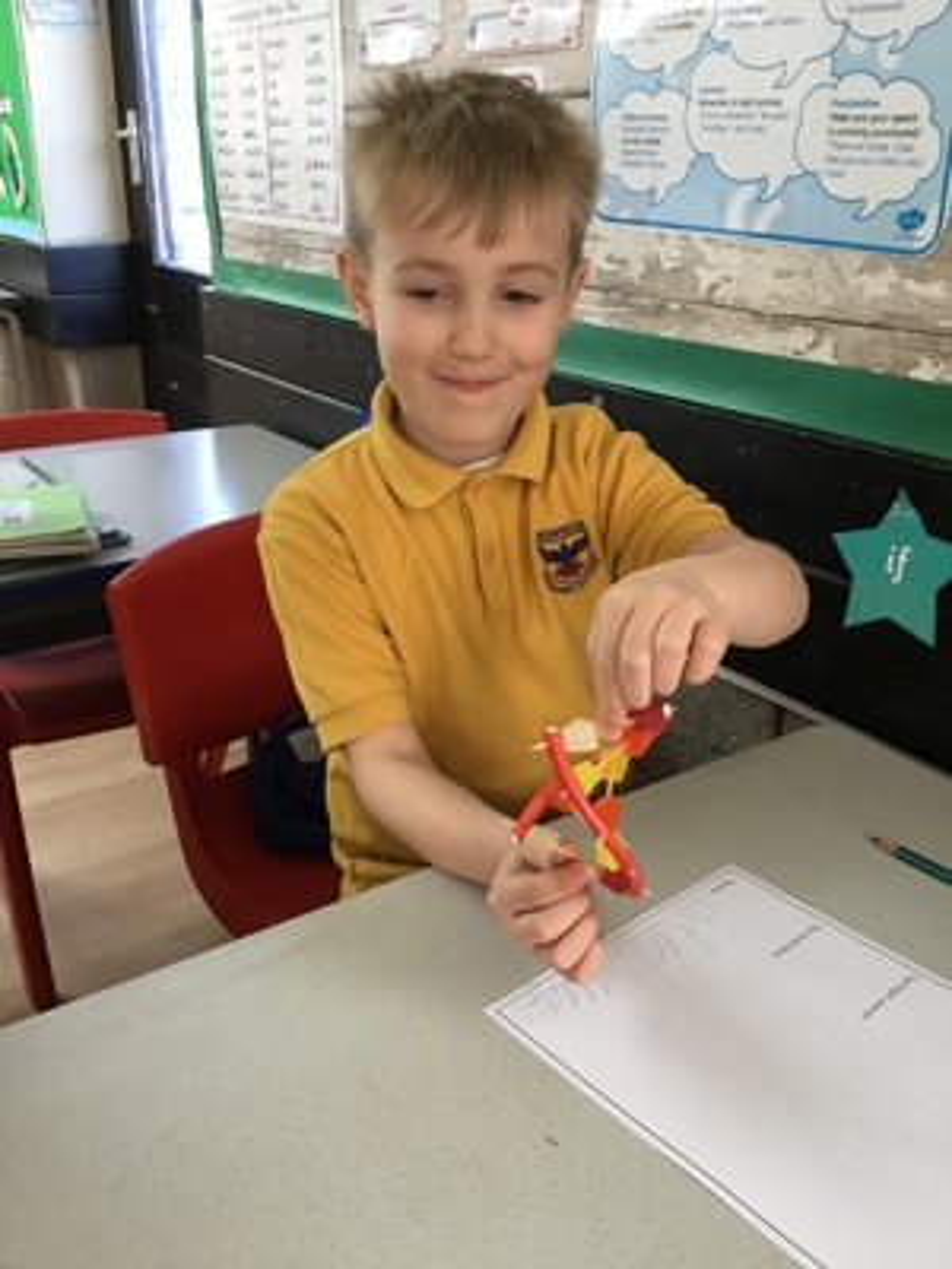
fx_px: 1137
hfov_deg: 45.4
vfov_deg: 58.4
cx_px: 476
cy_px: 634
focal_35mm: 31
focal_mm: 3.3
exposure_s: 1/33
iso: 160
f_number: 2.4
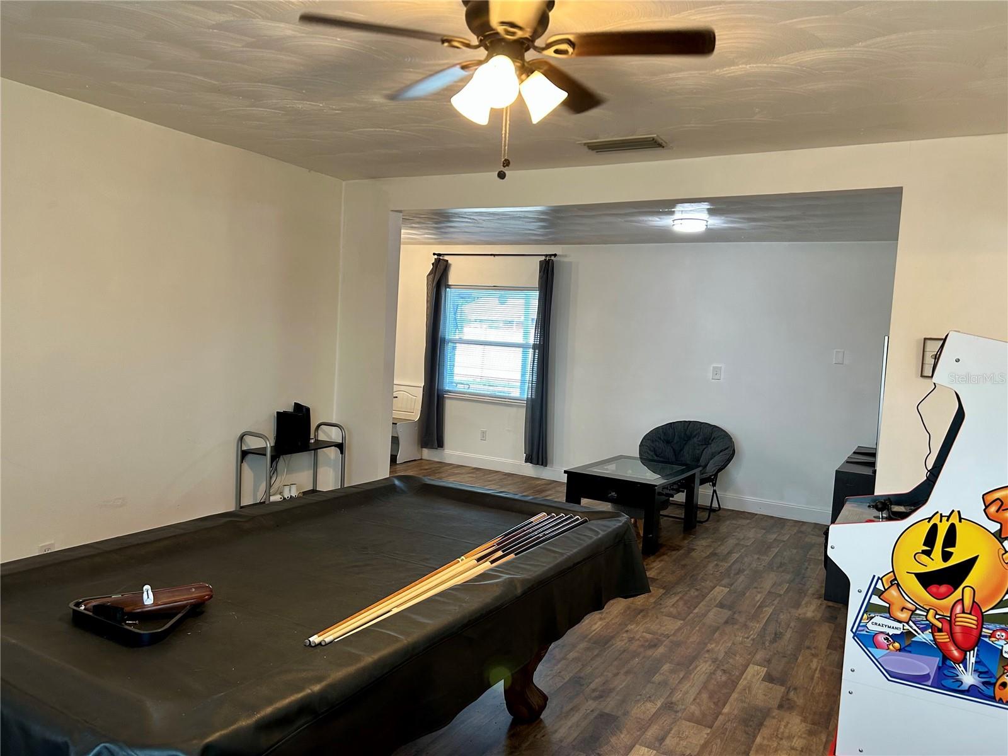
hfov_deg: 67.3
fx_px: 757
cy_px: 378
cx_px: 504
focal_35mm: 26
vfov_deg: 53.1
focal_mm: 5.7
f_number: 1.5
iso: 100
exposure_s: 1/60
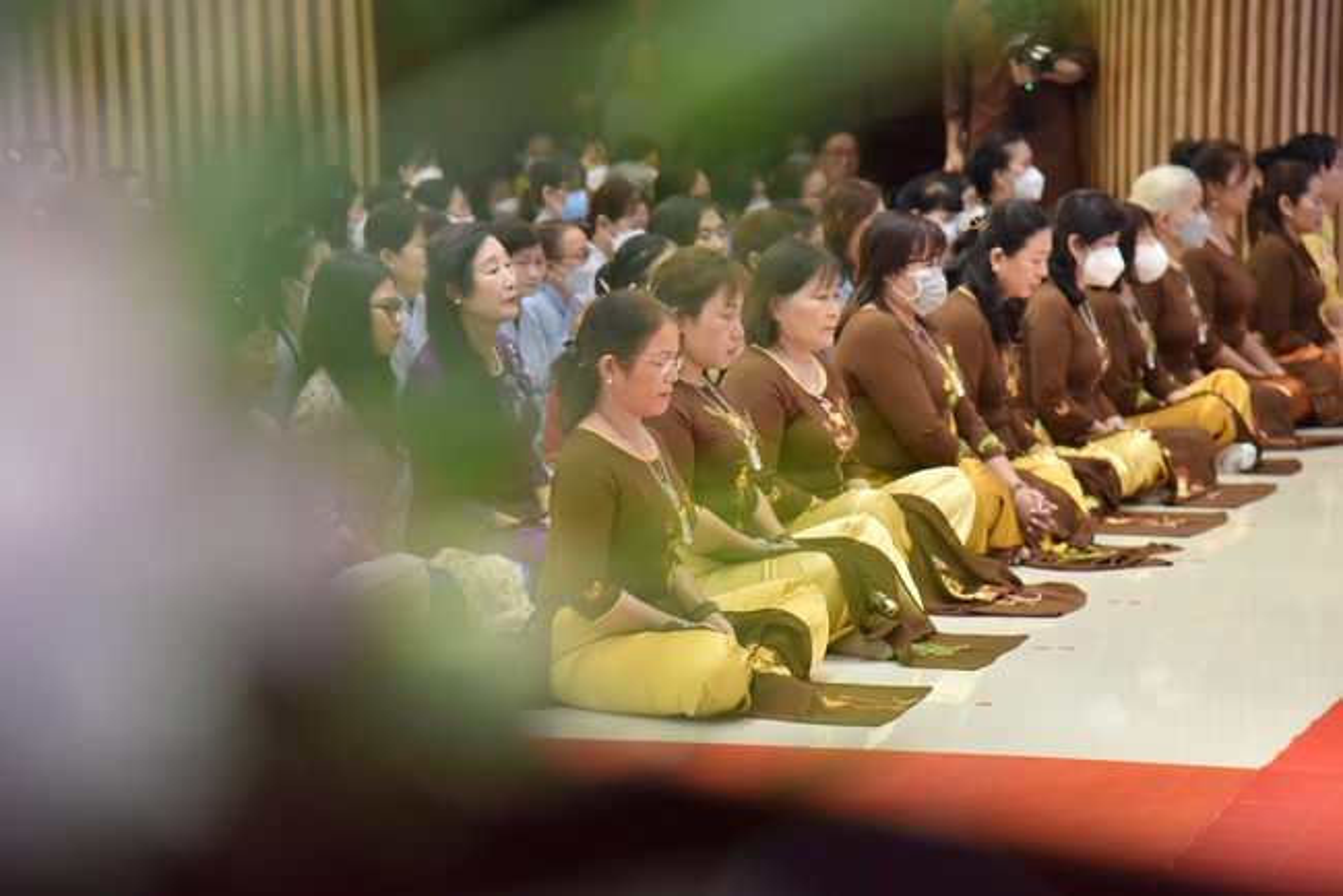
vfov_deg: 11.4
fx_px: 4478
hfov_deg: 17.1
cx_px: 672
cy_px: 448
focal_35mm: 120
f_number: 4.5
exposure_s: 1/60
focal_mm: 120
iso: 1250
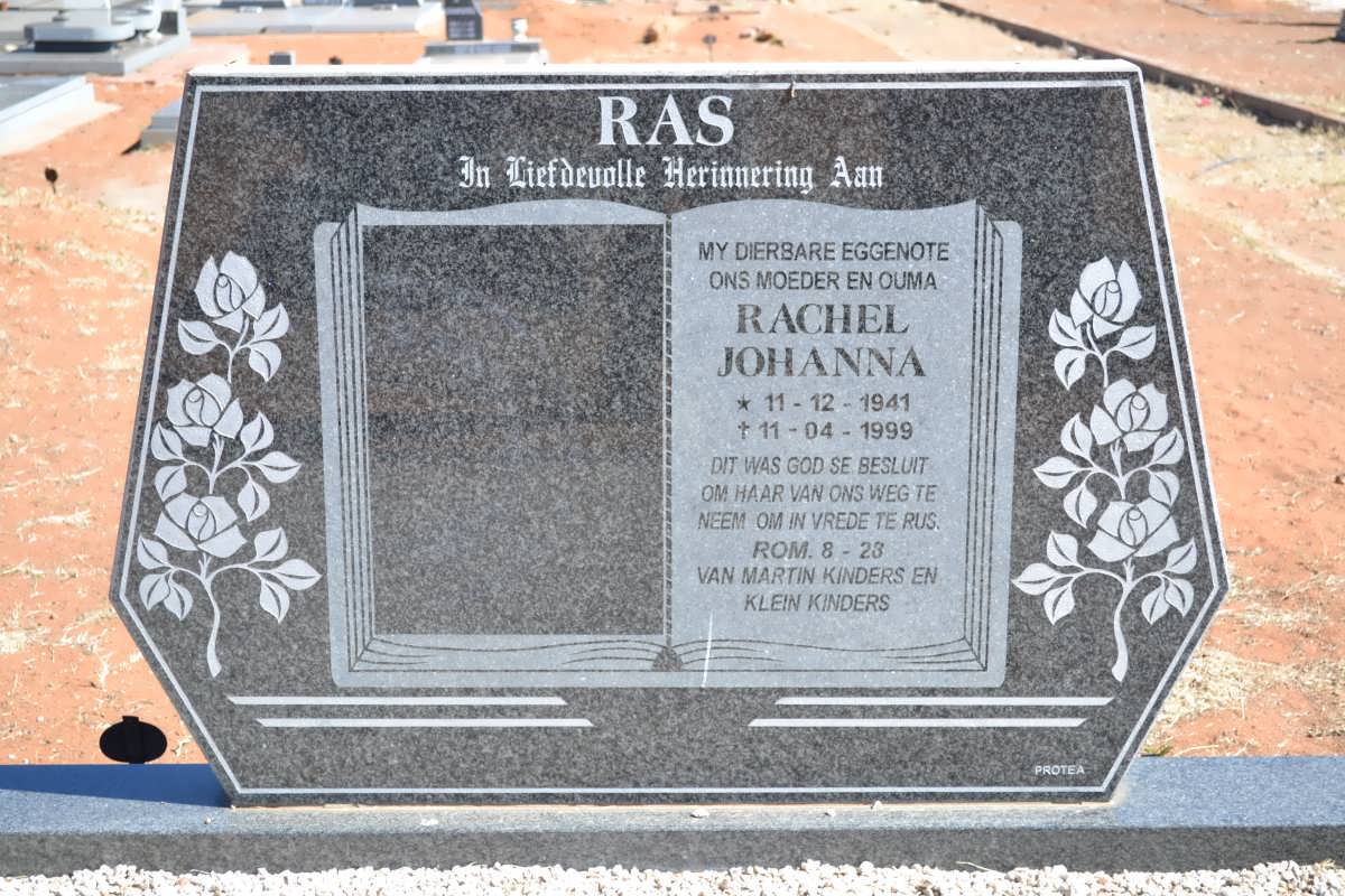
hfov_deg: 35.1
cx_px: 672
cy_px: 448
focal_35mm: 57
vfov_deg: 23.8
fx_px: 2129
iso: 250
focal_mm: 38
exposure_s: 1/125
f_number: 5.6
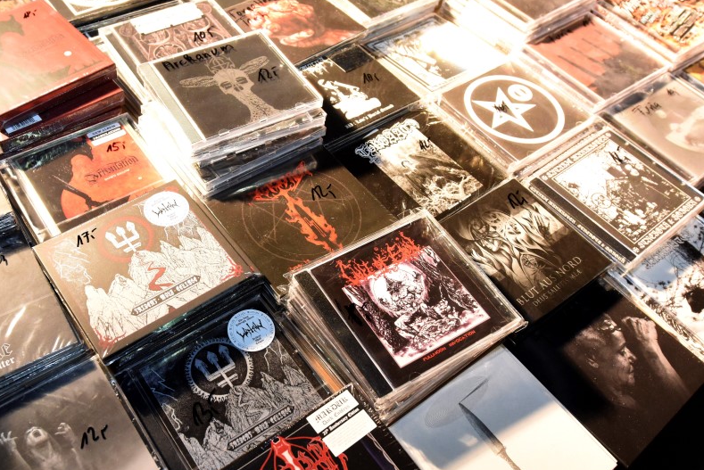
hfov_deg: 54.0
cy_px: 237
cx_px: 276
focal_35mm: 35
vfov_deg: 37.9
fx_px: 685
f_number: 6.3
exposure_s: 1/60
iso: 5000
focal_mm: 24
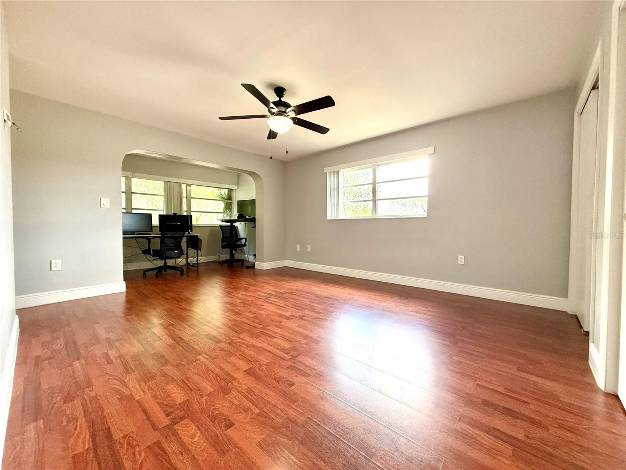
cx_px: 313
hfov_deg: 102.1
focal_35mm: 14
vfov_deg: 85.7
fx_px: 253
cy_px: 235
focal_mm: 2.22
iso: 250
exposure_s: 1/120
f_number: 2.2
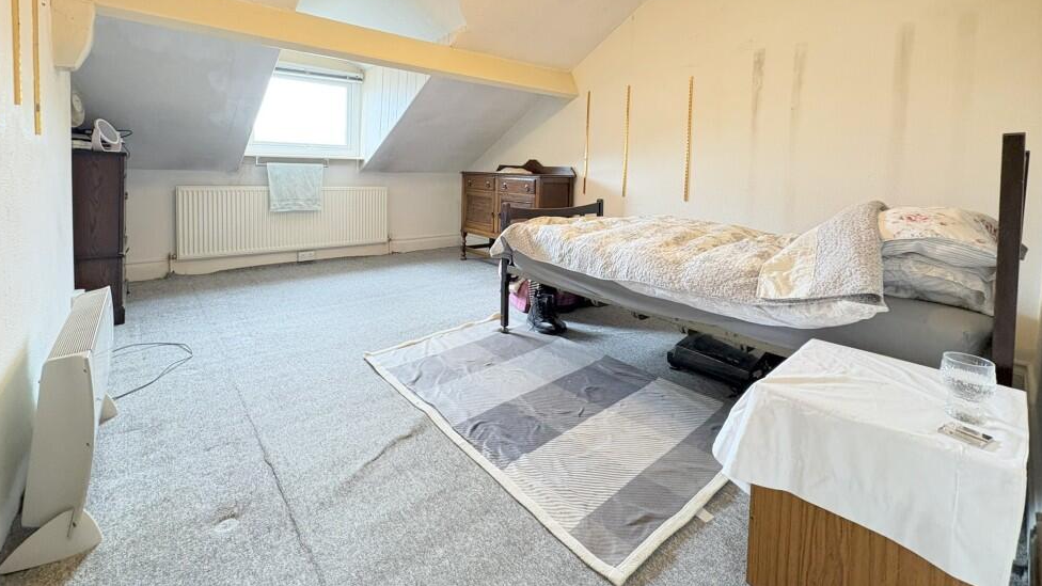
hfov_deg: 99.4
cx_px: 518
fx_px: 442
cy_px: 195
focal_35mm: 16
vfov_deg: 65.3
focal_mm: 2.22
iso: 400
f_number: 2.2
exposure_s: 1/50
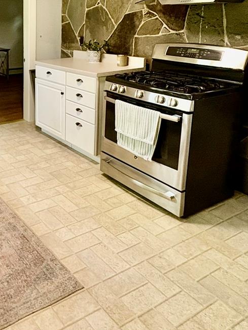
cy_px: 69
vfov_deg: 52.1
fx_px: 315
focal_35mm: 33
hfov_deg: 37.6
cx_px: -8
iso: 250
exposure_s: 1/60
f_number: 2.2
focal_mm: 2.22
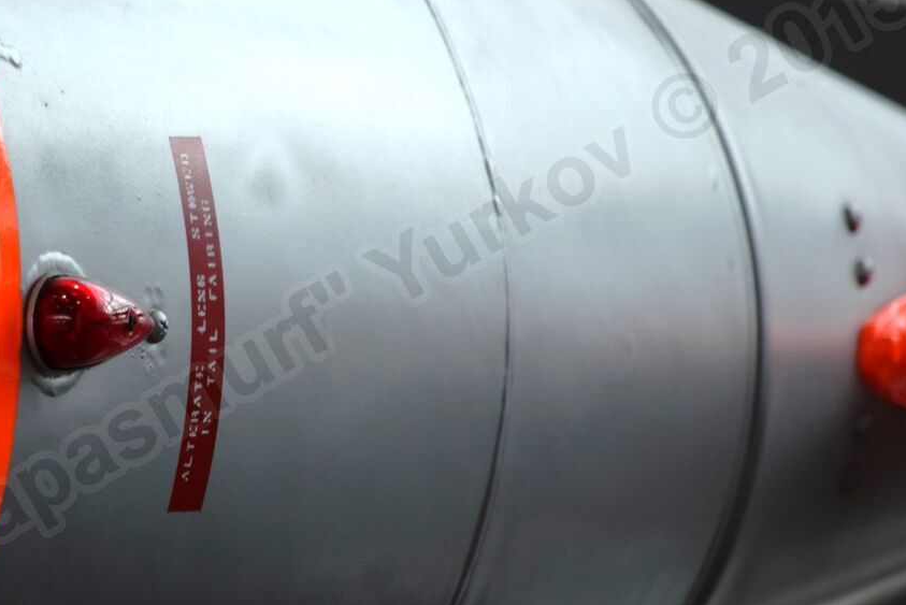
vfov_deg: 2.2
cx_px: 263
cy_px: 225
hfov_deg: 3.2
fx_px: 16064
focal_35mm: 638
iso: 450
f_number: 5.6
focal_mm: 280
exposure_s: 1/60
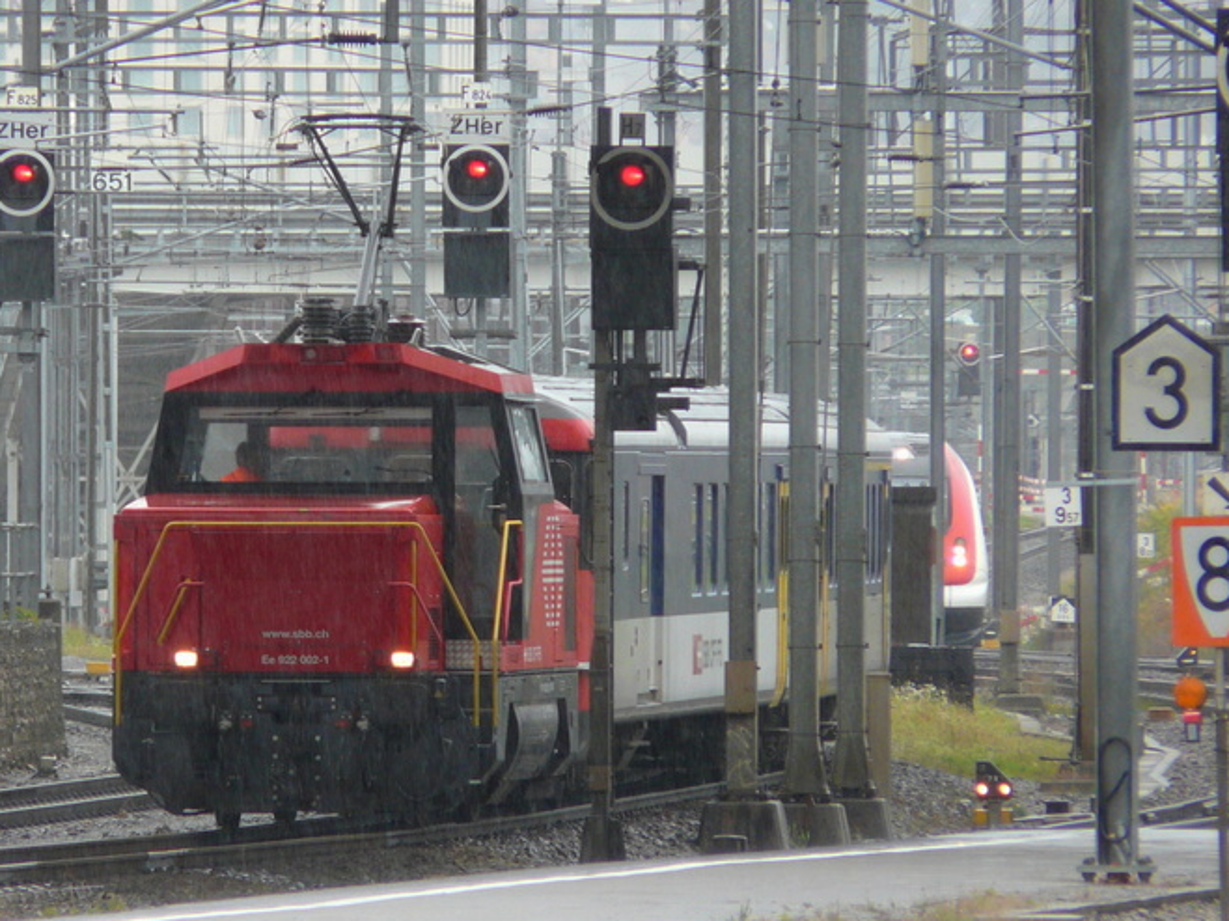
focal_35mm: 671
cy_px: 507
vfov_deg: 2.2
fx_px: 23819
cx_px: 313
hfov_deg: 3.0
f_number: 4
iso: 160
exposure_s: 1/100
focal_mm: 72.6
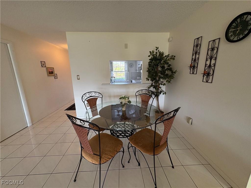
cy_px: 94
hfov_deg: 102.1
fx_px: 102
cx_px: 126
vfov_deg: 85.7
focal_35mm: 14
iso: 250
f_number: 2.2
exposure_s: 1/120
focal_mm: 2.22
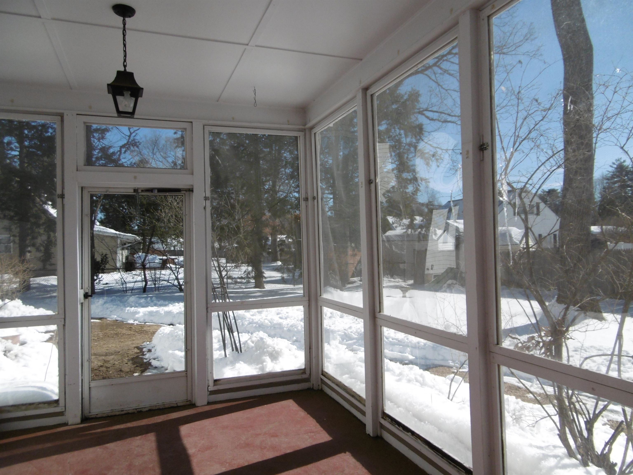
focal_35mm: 24
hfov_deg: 71.6
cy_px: 238
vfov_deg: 56.8
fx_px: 439
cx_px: 316
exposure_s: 1/250
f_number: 7.8
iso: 100
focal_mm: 4.3
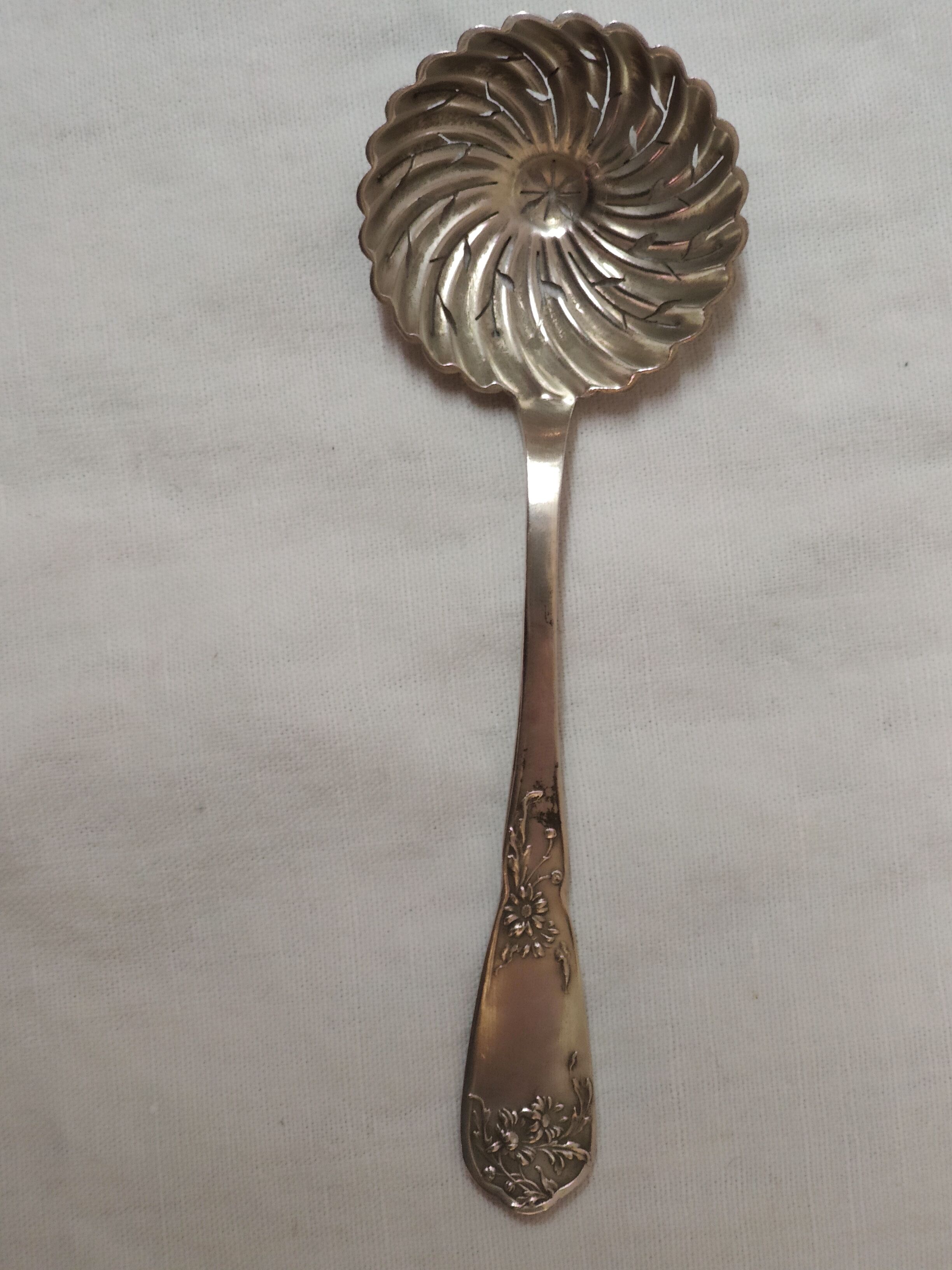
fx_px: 550
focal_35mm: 15
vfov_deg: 98.2
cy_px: 635
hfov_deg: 81.7
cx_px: 476
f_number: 2.4
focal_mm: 5.54
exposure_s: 1/50
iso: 866
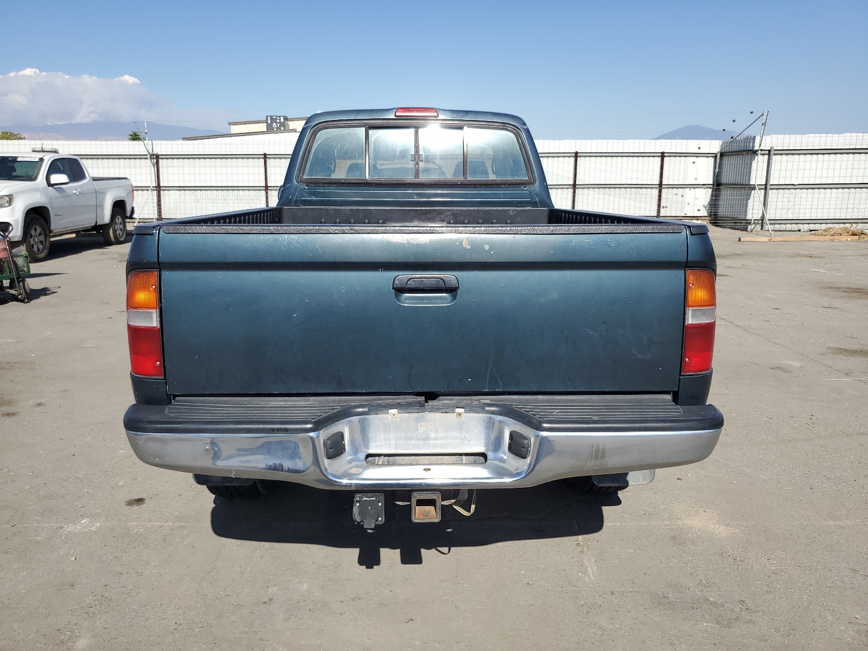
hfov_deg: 67.3
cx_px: 434
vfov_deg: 53.1
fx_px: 652
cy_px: 326
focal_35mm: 26
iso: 50
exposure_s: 1/3333
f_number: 1.5
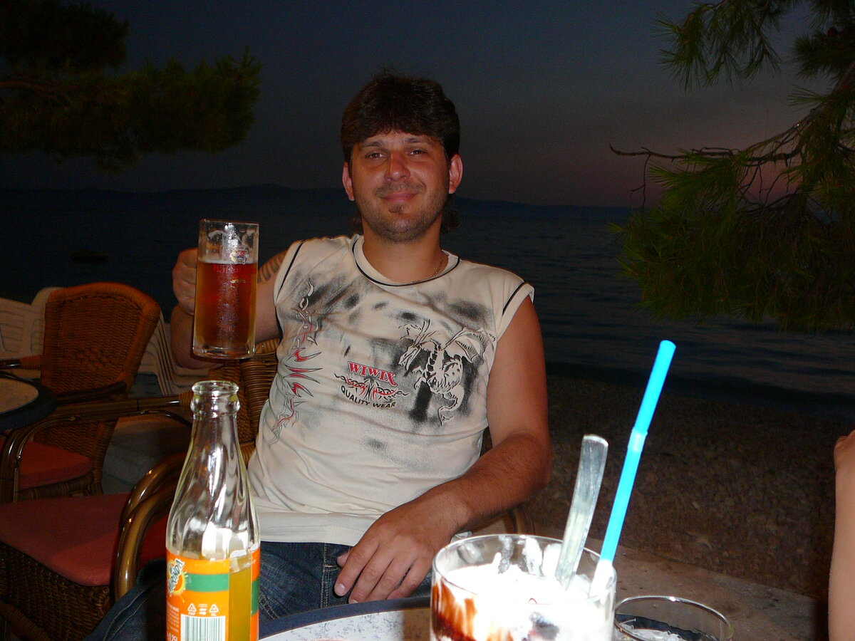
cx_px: 428
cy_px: 320
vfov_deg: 40.7
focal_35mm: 35
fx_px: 864
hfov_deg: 52.6
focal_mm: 5.2
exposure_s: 1/8
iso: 100
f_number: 2.8
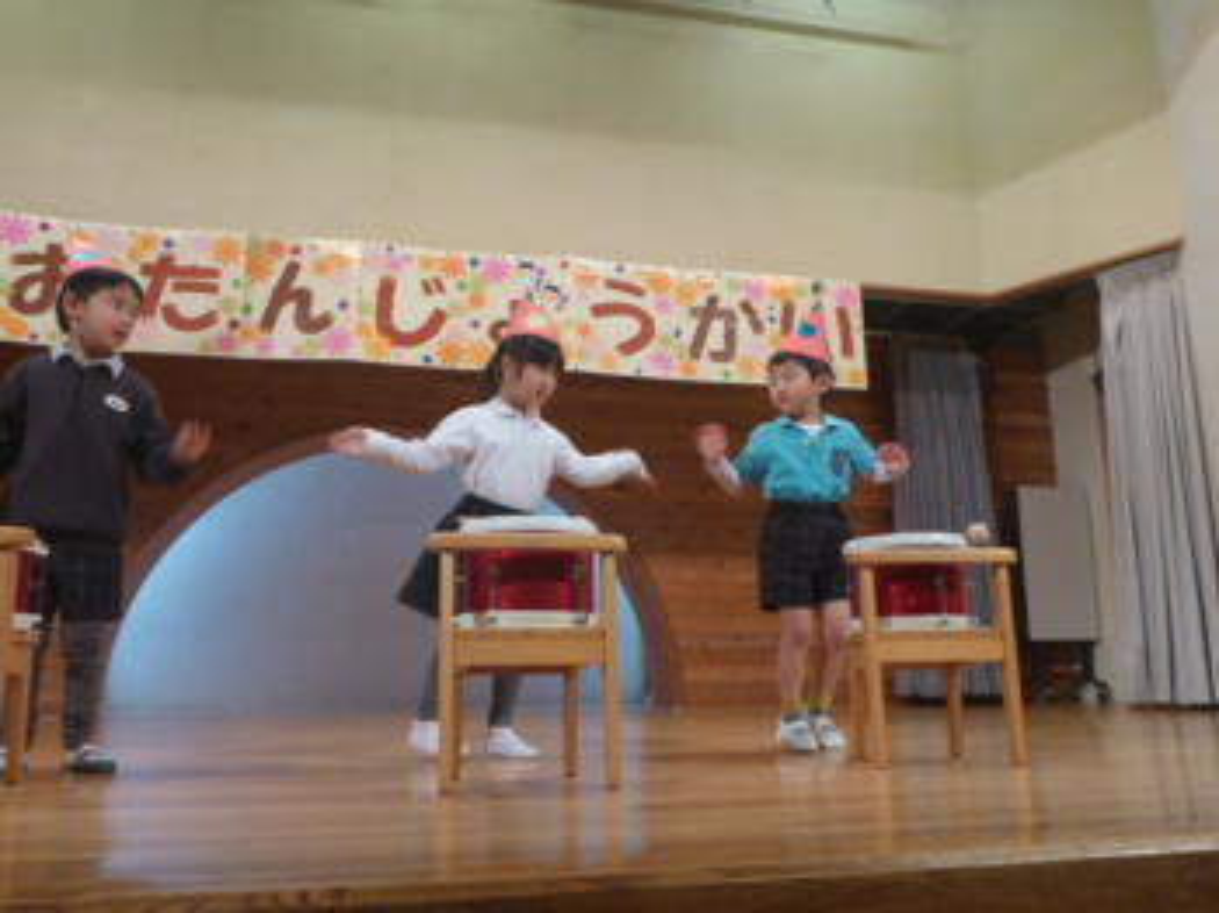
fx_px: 985
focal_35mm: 28
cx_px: 610
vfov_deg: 49.7
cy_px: 456
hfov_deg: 63.5
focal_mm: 4.9
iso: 400
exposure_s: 1/50
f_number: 3.3
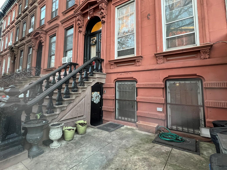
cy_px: 76
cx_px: 107
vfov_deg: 74.5
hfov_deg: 90.9
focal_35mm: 17
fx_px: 111
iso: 250
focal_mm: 1.57
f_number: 1.8
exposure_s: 1/88
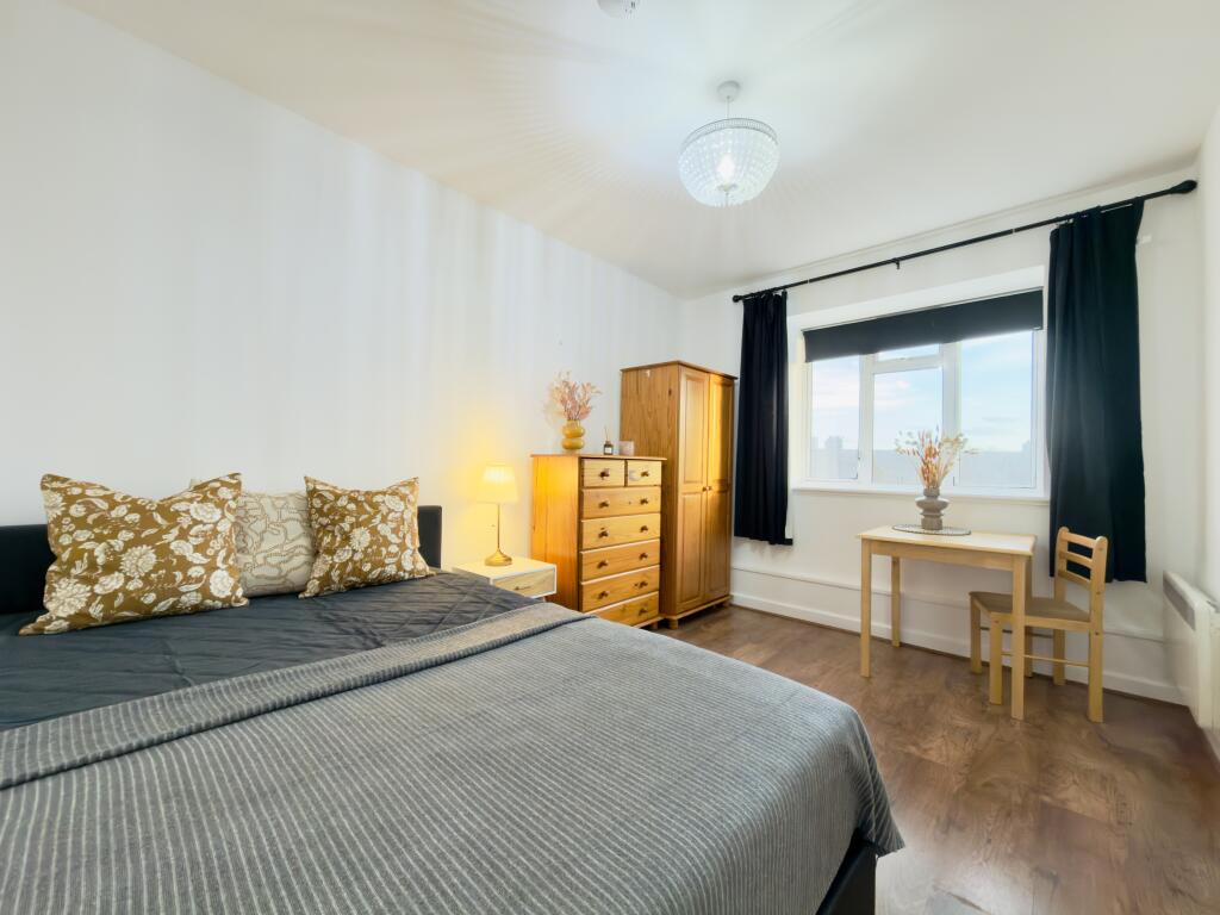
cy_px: 458
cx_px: 610
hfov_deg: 102.1
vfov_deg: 85.7
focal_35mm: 14
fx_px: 493
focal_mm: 2.22
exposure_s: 1/37
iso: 64
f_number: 2.2
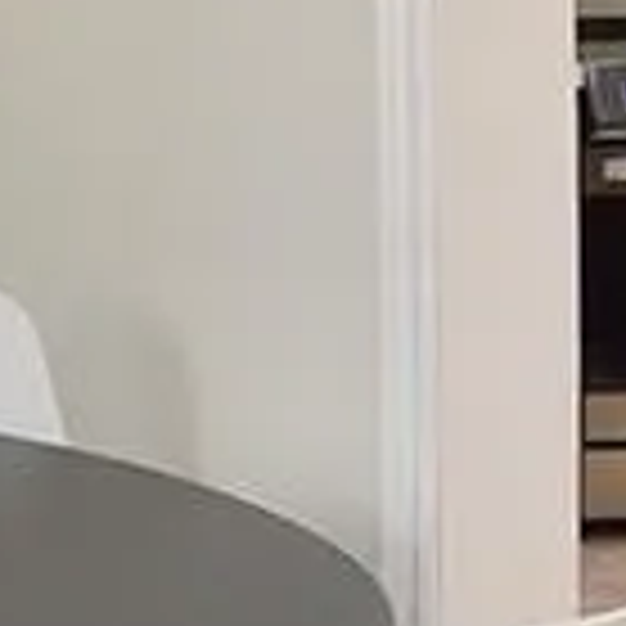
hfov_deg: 11.7
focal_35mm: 100
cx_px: -1139
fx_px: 2046
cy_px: -218
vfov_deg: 16.3
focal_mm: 16
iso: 500
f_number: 6.3
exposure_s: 1/60
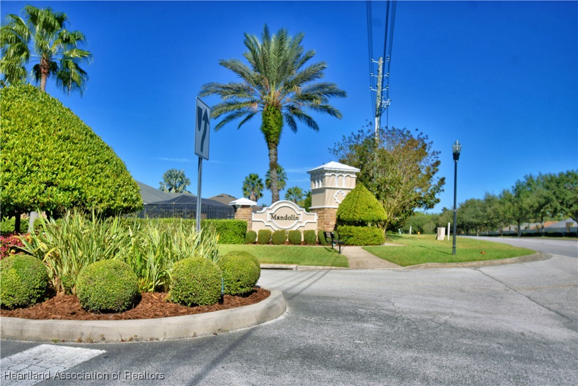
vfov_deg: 43.6
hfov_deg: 61.9
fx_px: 482
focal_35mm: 30
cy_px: 193
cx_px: 289
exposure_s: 1/1250
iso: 100
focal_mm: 20
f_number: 5.6
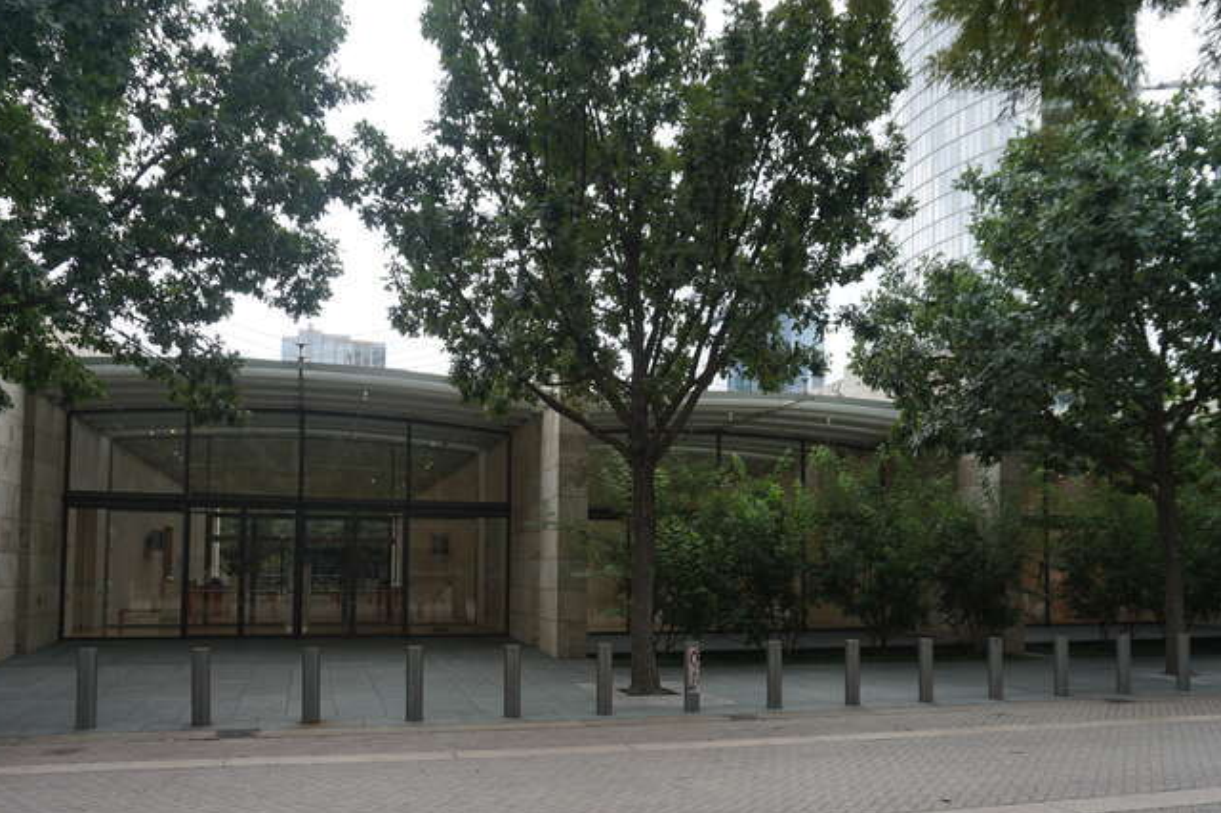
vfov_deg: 43.2
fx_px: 1017
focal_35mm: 30
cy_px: 507
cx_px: 647
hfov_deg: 61.9
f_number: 5.6
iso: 100
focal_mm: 16
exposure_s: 1/80
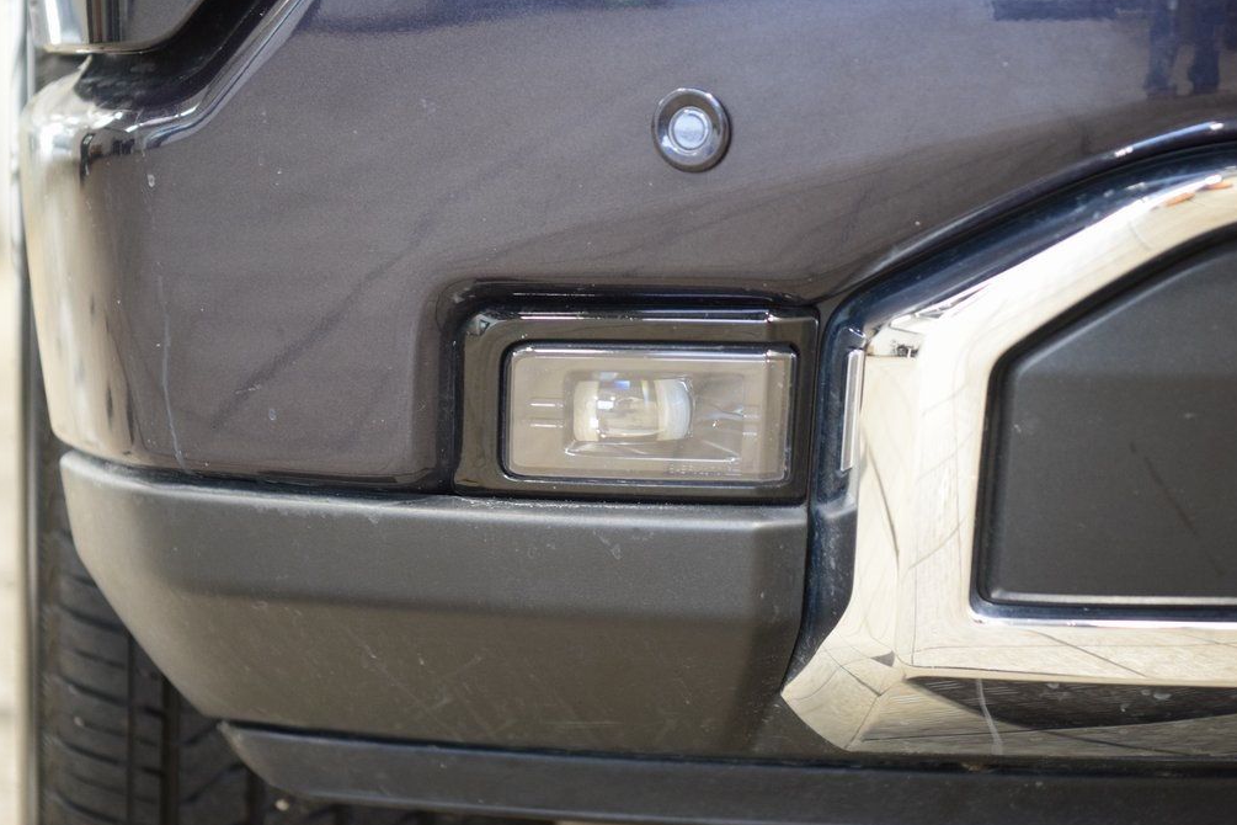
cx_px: 624
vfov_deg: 12.8
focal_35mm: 107
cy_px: 417
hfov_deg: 19.1
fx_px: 3676
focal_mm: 70
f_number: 2.8
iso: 1600
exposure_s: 1/40
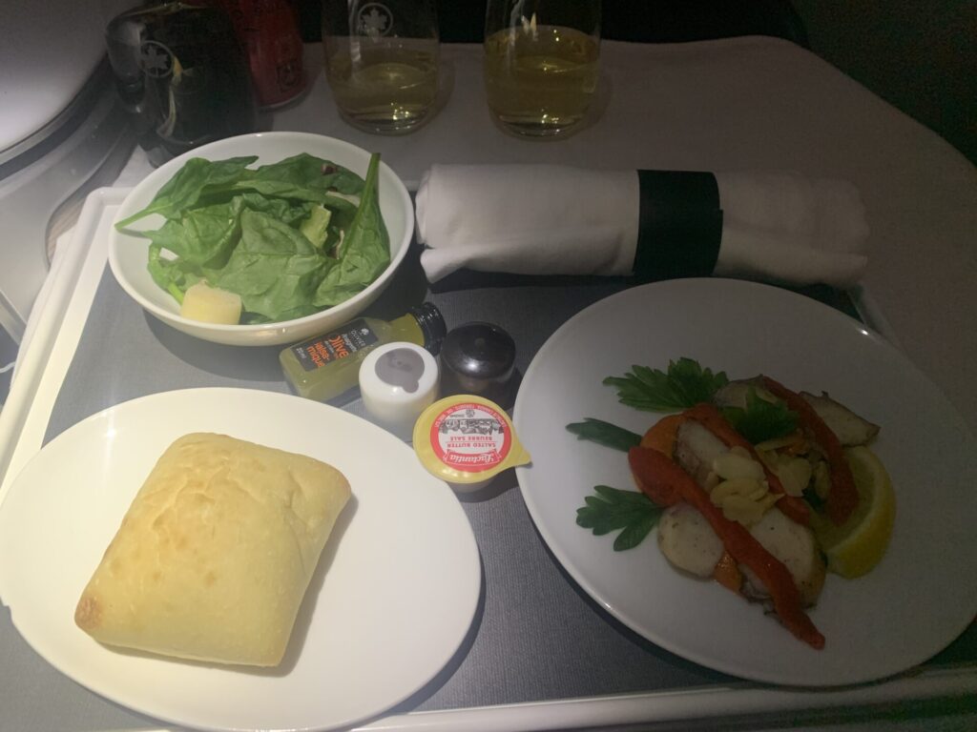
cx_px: 488
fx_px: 734
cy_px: 366
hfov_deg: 67.3
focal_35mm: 26
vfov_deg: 53.1
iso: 125
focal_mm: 4.25
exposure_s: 1/42
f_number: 1.8
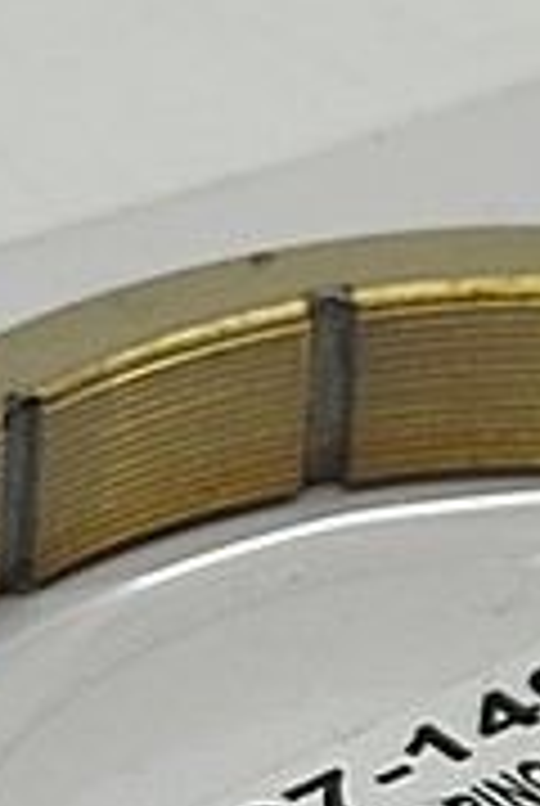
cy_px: 948
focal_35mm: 196
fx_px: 4393
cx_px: 342
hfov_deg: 7.0
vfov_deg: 10.3
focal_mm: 4.74
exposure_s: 1/100
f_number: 1.79
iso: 117
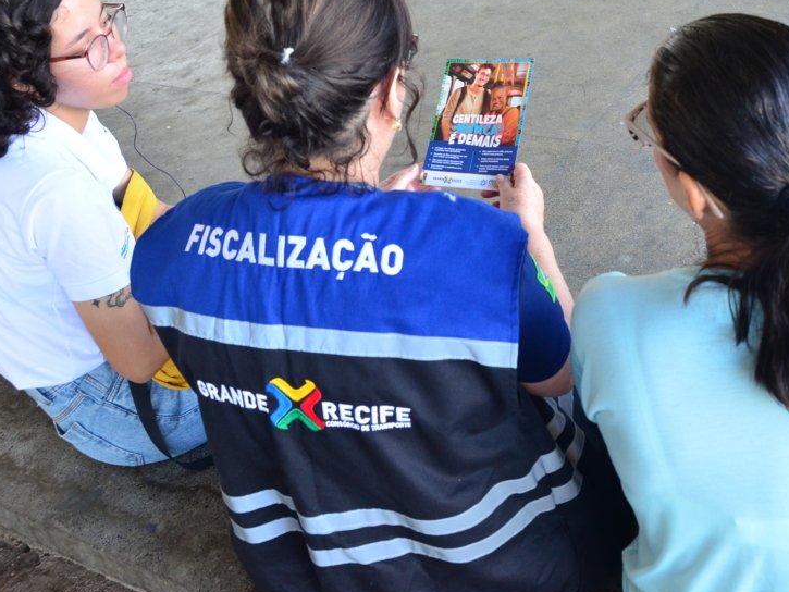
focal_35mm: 45
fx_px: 1026
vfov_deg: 32.1
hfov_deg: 41.7
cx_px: 503
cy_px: 237
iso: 800
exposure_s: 1/100
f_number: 7.1
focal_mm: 22
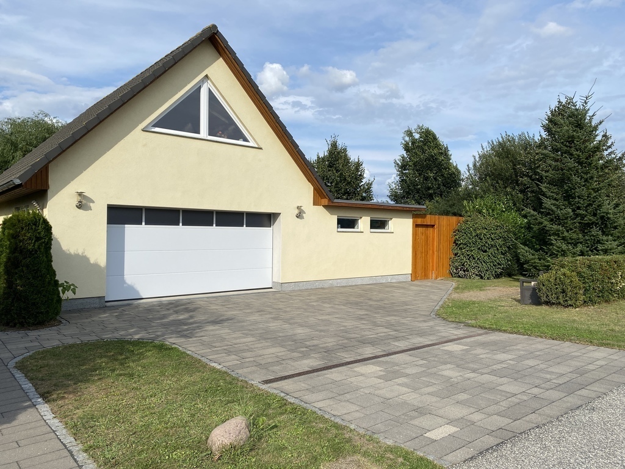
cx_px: 312
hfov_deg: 67.3
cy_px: 234
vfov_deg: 53.1
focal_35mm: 26
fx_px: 469
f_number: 1.8
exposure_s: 1/3731
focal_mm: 4.25
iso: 32
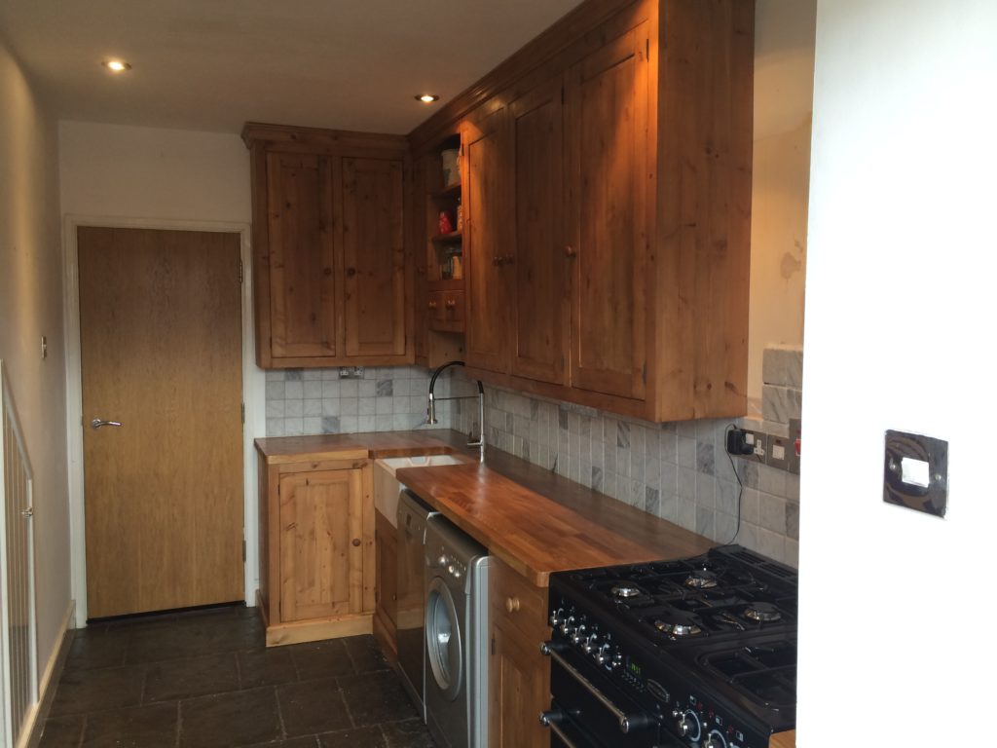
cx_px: 498
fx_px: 864
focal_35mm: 30
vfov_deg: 46.8
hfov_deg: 60.0
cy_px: 374
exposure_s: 1/30
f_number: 2.2
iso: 40
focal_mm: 4.12
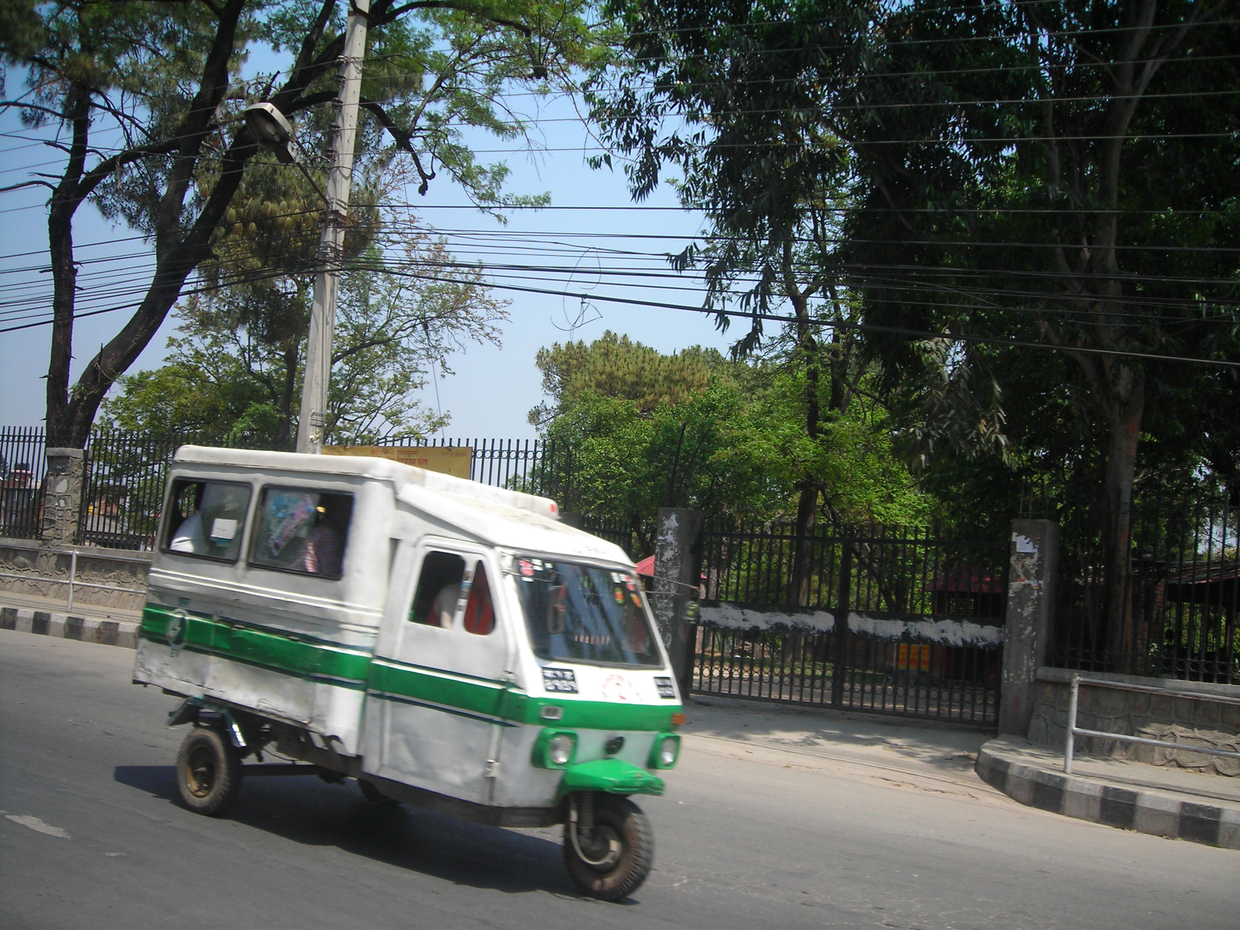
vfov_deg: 37.7
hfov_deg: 49.0
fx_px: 1361
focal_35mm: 38
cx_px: 620
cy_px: 465
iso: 50
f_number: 3.2
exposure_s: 1/461
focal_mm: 6.3
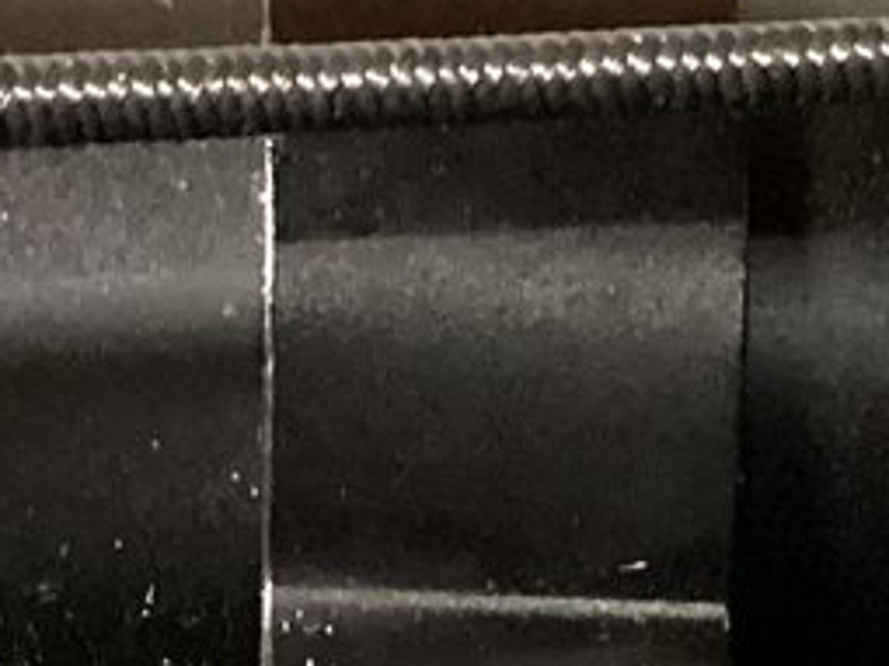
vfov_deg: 7.3
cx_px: 765
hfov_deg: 10.7
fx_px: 4723
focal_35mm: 184
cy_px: 1815
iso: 640
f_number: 2.4
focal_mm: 3.3
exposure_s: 1/24
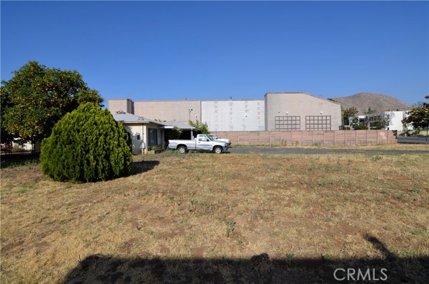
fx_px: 196
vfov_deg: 71.8
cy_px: 142
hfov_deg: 95.1
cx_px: 214
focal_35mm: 16
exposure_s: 1/320
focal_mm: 11
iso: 100
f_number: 9
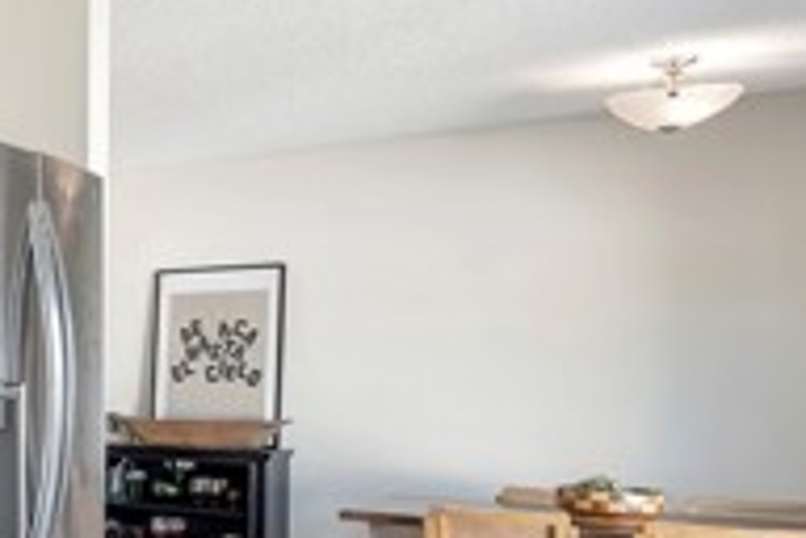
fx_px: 1119
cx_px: -344
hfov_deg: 28.7
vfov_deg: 26.7
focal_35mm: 50
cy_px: 399
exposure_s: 1/320
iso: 500
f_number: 2.8
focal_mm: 10
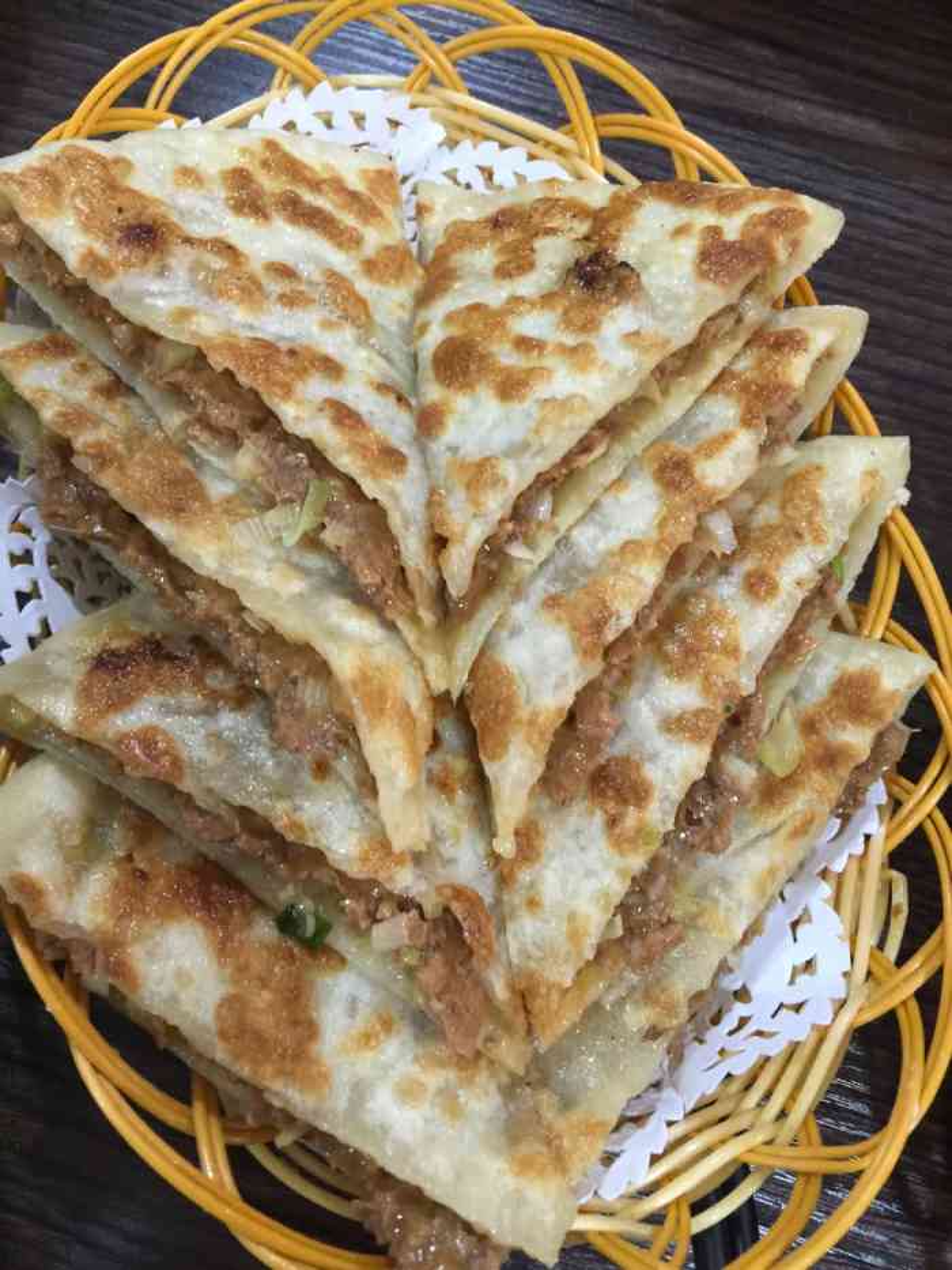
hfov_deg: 48.2
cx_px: 476
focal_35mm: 29
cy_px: 635
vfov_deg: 61.7
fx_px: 1063
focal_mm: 4.15
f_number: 2.2
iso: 100
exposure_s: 1/17
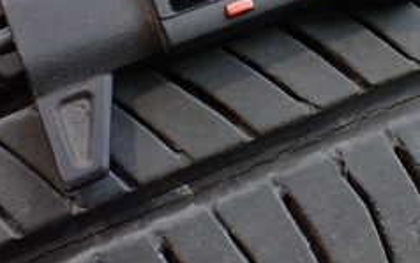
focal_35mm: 80
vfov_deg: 15.6
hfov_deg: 25.4
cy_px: -72
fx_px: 916
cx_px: 328
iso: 500
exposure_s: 1/125
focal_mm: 5.4
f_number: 2.3
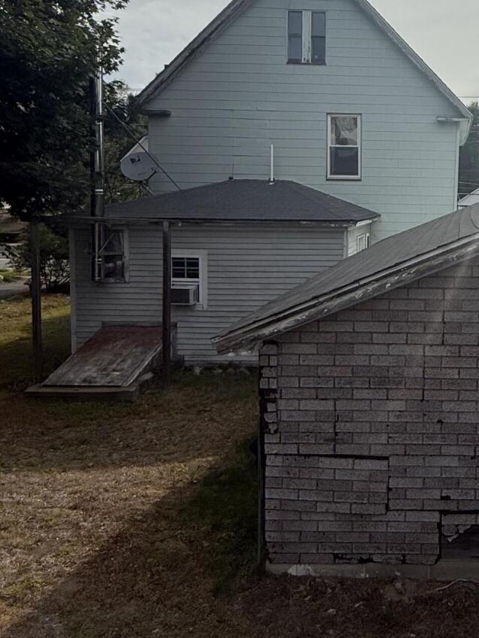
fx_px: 609
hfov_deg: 38.6
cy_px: 233
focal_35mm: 33
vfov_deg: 54.6
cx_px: 468
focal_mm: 2.22
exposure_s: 1/4425
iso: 50
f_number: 2.2
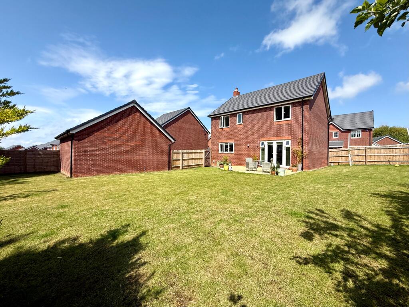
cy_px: 154
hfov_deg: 102.1
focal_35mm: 14
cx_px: 204
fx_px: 165
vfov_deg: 85.7
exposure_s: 1/1961
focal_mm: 2.22
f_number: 2.2
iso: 50
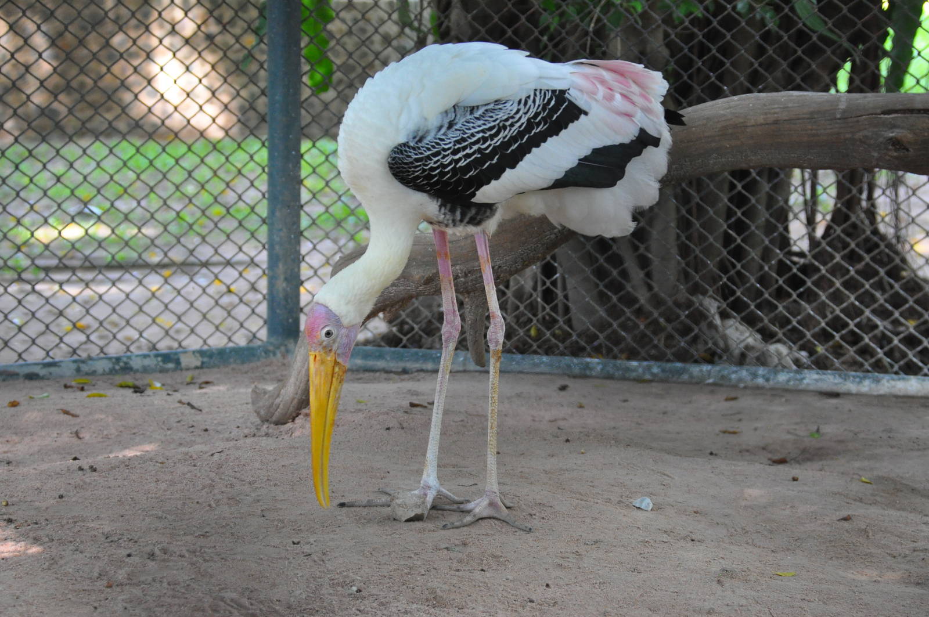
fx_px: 3325
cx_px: 464
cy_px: 308
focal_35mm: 129
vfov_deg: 10.6
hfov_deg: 15.9
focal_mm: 86
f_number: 5.6
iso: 1600
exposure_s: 1/100
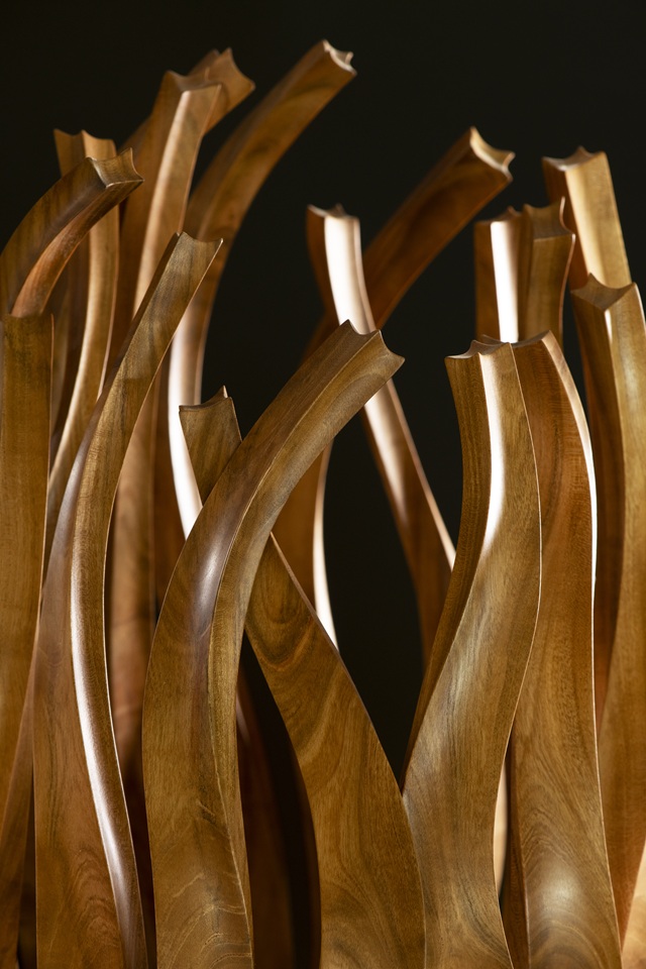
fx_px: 2826
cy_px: 484
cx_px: 323
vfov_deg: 19.5
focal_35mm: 105
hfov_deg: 13.0
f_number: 11
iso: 640
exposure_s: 1/4
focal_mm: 105
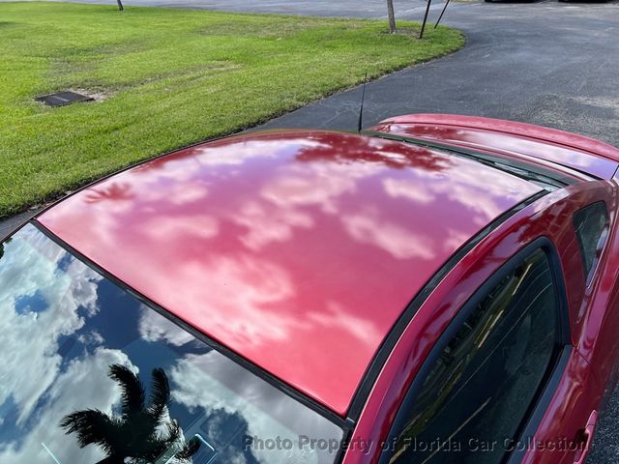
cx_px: 310
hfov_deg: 67.3
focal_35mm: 26
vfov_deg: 53.1
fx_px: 465
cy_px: 232
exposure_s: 1/1779
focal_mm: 5.7
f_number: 1.5
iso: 50
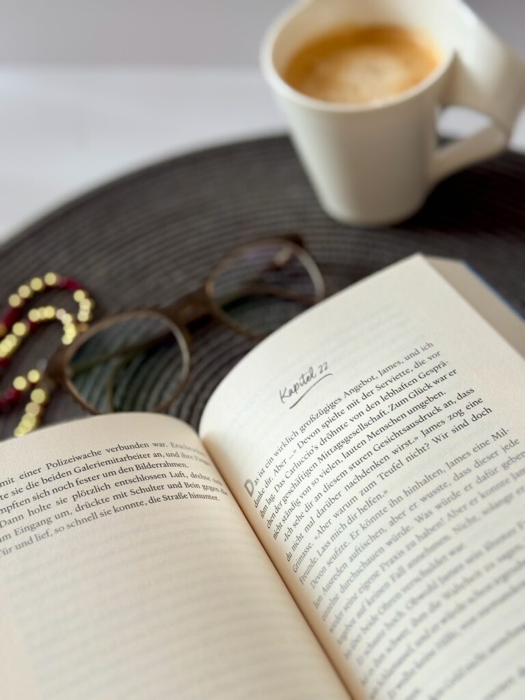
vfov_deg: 39.7
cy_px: 350
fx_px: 971
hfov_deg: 30.3
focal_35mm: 48
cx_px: 262
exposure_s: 1/121
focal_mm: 6.76
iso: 64
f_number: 1.78
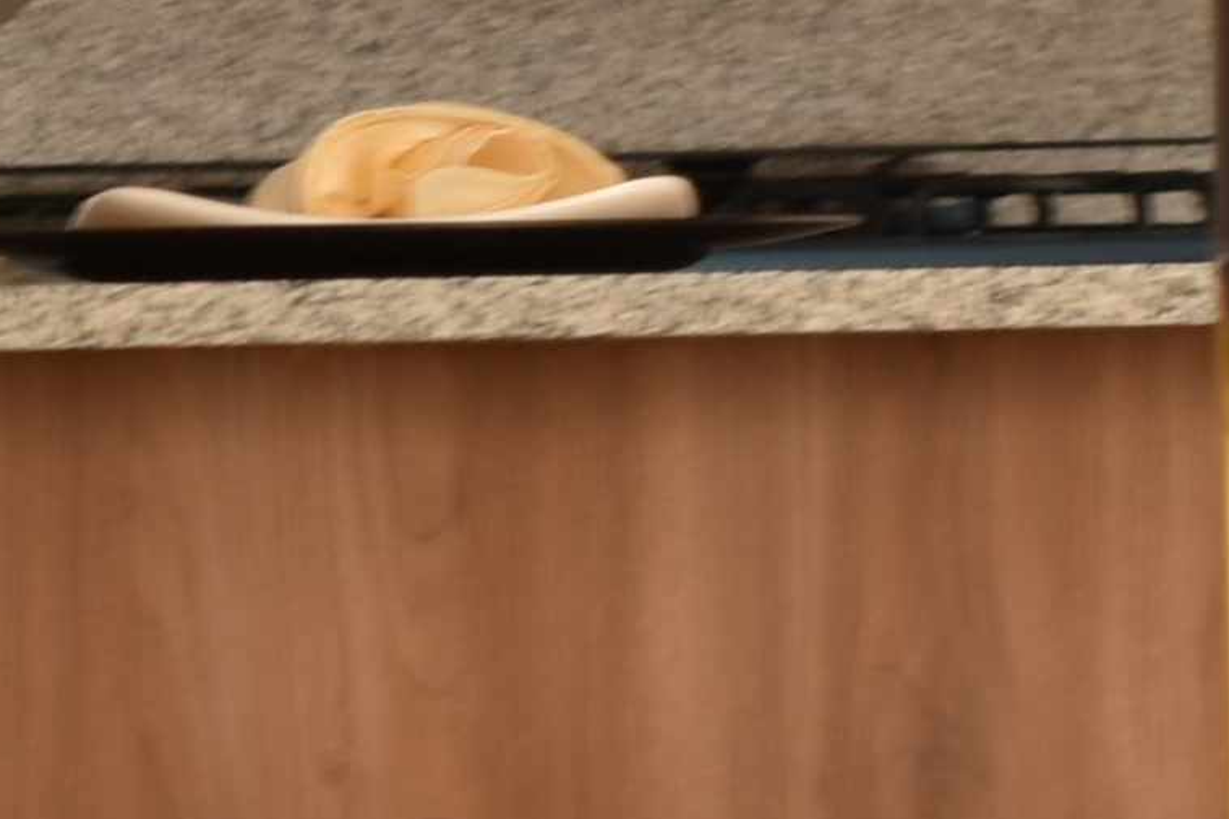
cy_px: -39
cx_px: -376
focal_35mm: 368
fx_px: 12558
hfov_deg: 5.6
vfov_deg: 3.7
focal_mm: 31
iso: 125
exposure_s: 1/10
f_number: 5
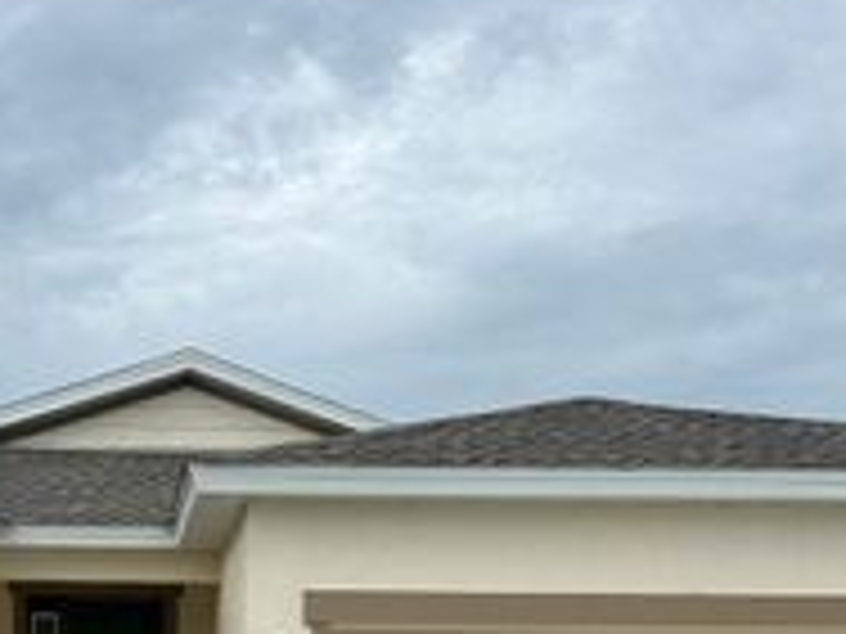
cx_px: 220
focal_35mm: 64
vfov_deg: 21.2
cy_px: 776
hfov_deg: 29.8
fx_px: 1564
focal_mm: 6.86
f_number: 1.78
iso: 80
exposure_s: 1/5263
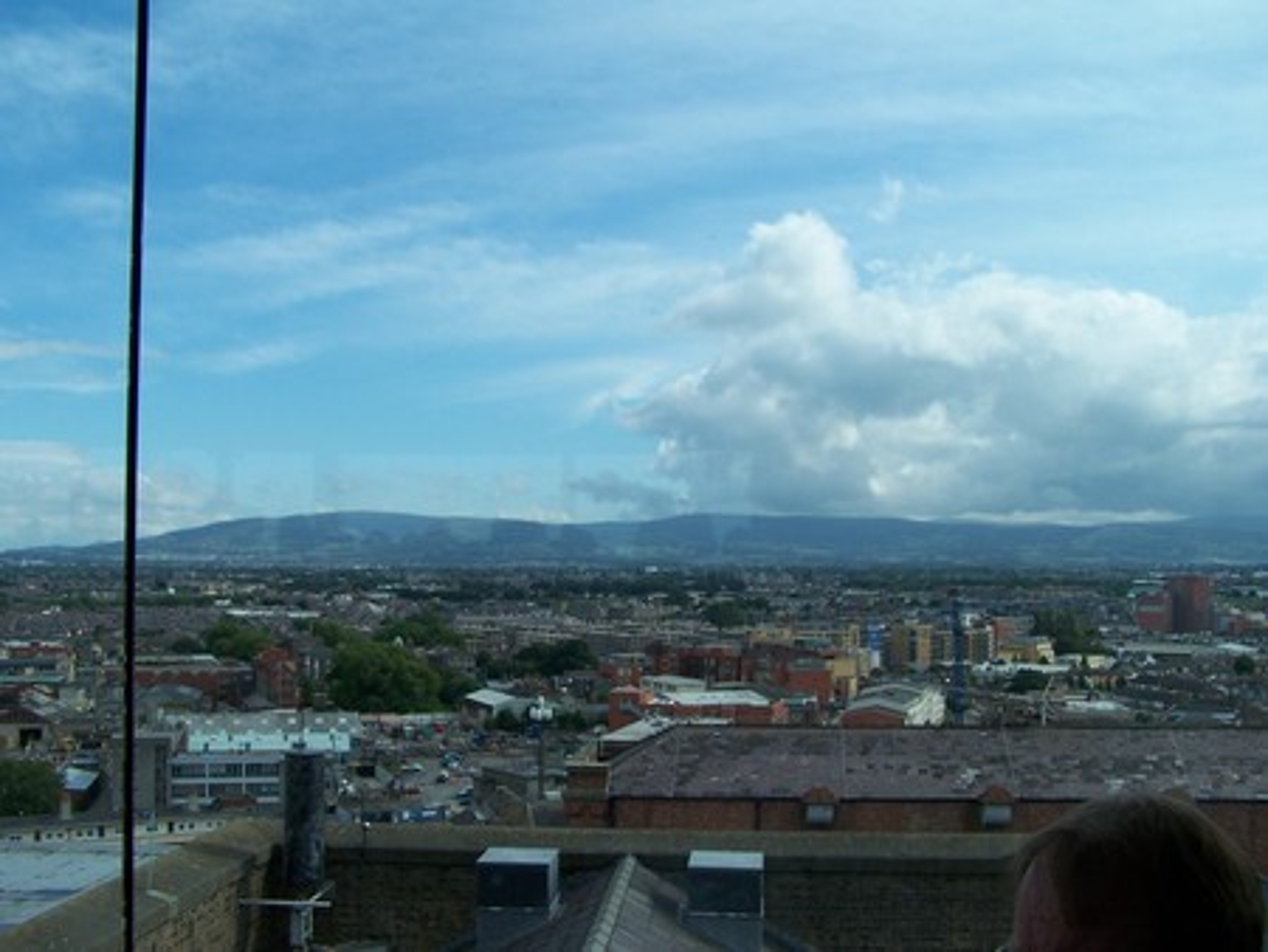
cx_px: 634
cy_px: 476
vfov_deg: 37.8
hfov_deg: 49.0
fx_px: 1393
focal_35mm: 38
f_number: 4
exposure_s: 1/640
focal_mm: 6.3
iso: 80
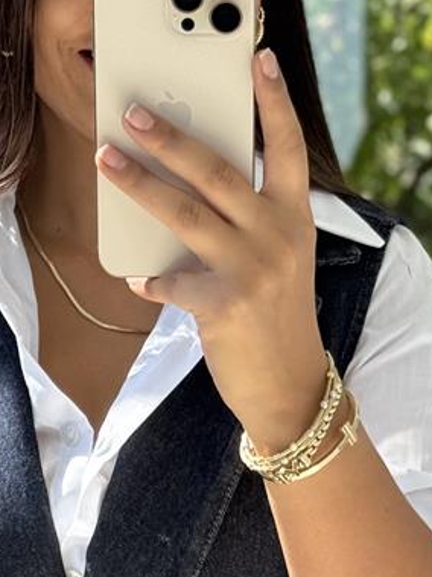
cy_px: 611
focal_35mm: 169
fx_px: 2814
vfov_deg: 11.5
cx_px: 178
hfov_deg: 8.8
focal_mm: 6.76
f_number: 1.78
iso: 80
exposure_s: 1/561
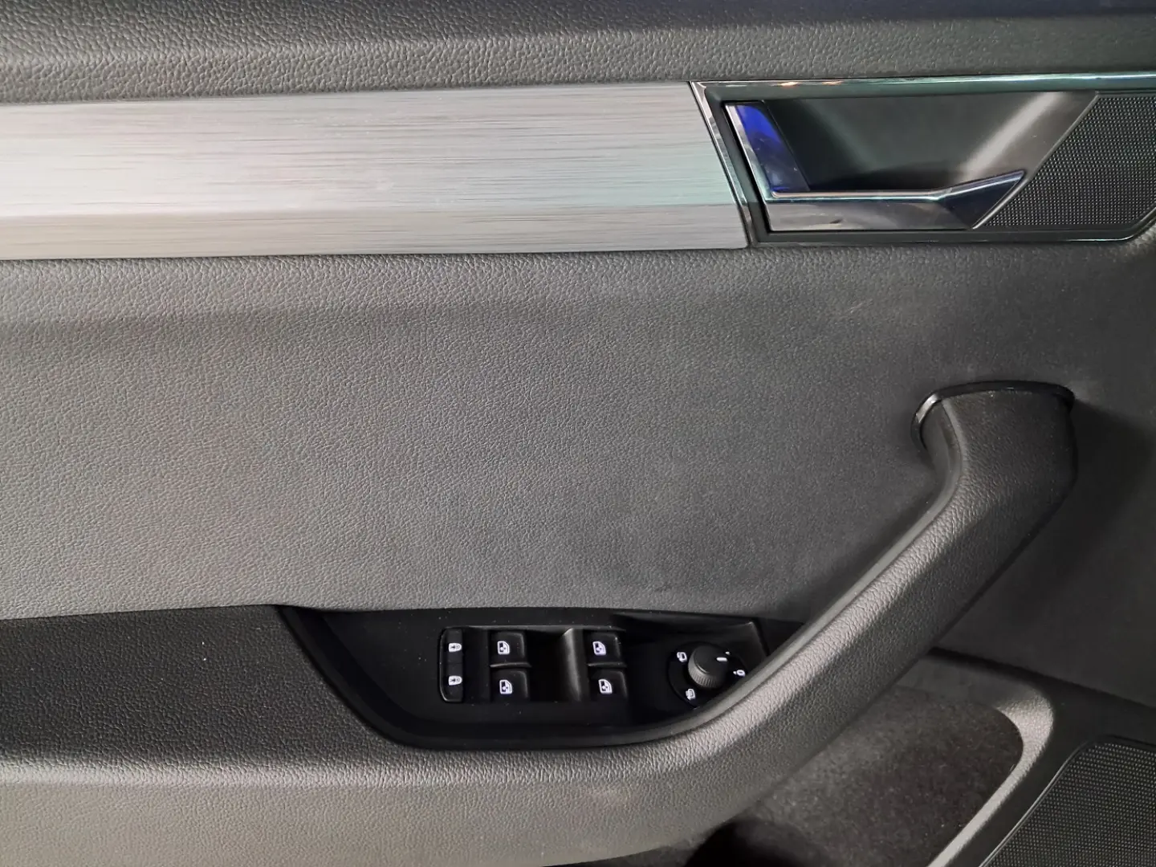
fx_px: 902
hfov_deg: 65.3
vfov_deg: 51.4
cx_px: 578
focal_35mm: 27
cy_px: 434
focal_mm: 4
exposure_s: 1/25
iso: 1000
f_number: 1.8
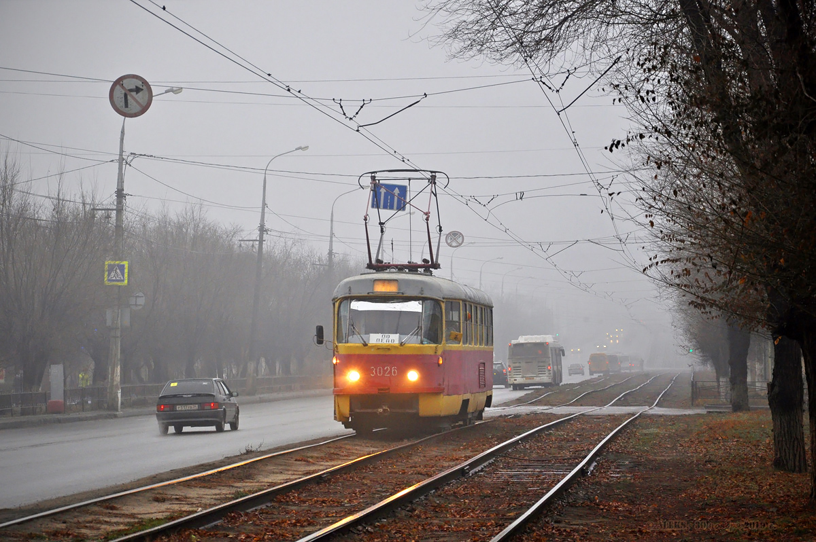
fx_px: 2718
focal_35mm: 120
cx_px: 408
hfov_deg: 17.1
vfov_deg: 11.4
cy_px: 271
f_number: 5.3
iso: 450
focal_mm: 80
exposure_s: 1/125
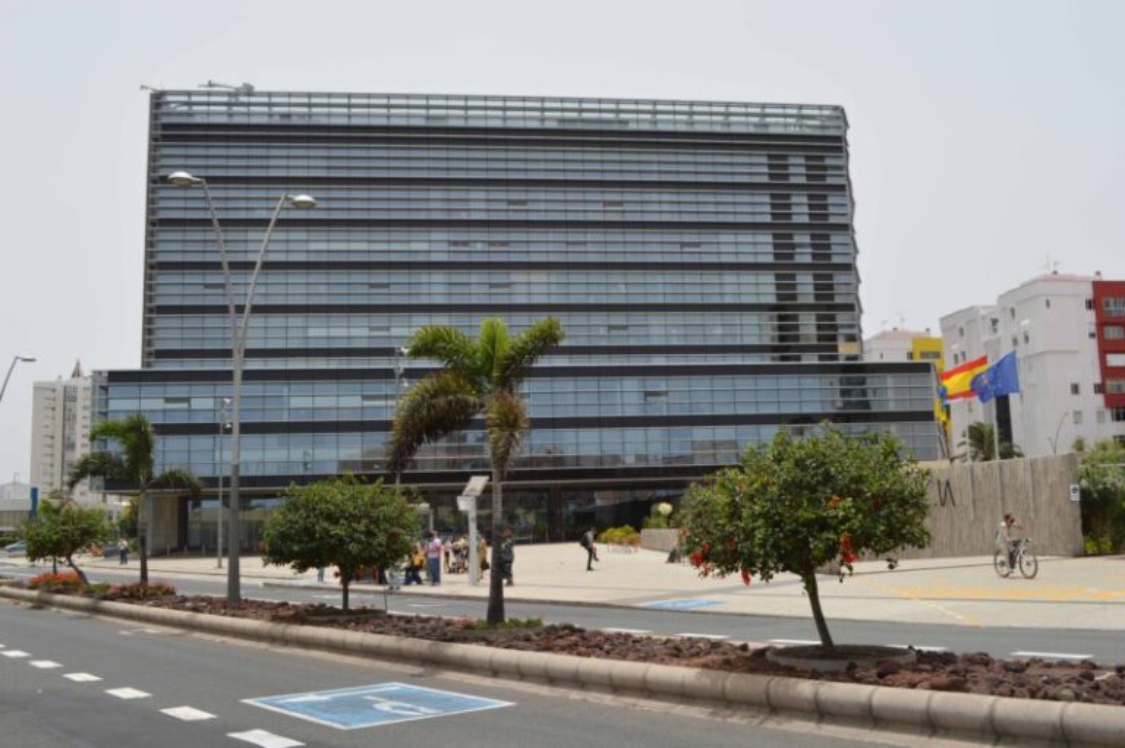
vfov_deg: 39.9
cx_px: 562
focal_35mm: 33
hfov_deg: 57.3
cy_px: 374
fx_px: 1031
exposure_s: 1/250
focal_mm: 22
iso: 100
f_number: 8
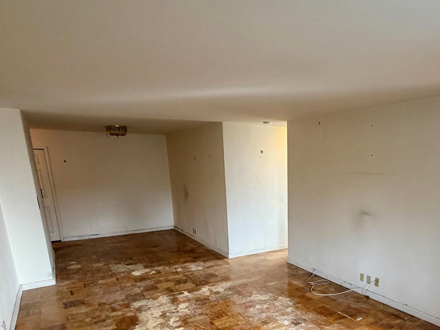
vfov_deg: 50.9
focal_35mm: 26
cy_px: 247
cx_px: 302
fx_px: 330
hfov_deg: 65.1
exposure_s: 1/60
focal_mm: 2.22
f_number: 2.2
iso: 250
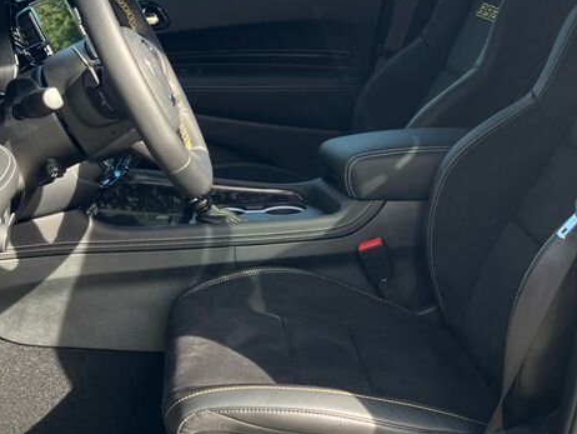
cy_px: 226
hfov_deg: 31.1
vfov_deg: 23.7
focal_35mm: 62
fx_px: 1034
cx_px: 348
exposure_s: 1/130
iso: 25
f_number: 1.8
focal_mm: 3.99
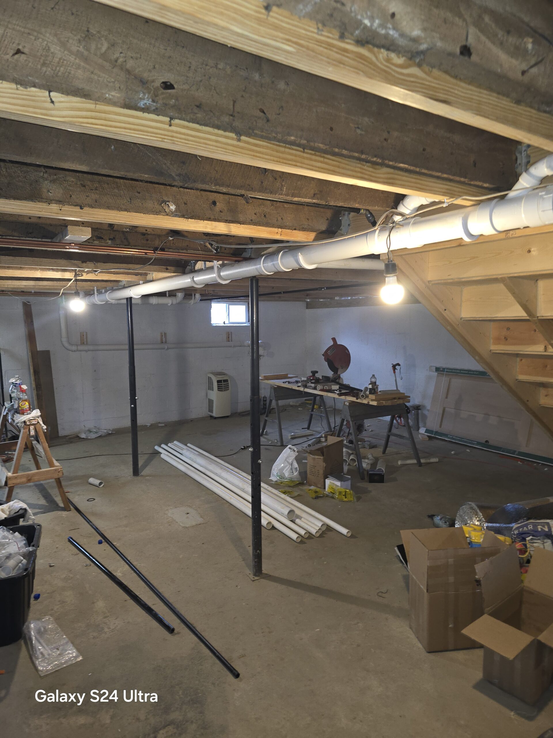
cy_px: 369
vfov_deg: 73.9
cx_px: 276
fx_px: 490
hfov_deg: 58.9
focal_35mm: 23
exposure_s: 1/20
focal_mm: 6.3
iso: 160
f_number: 1.7
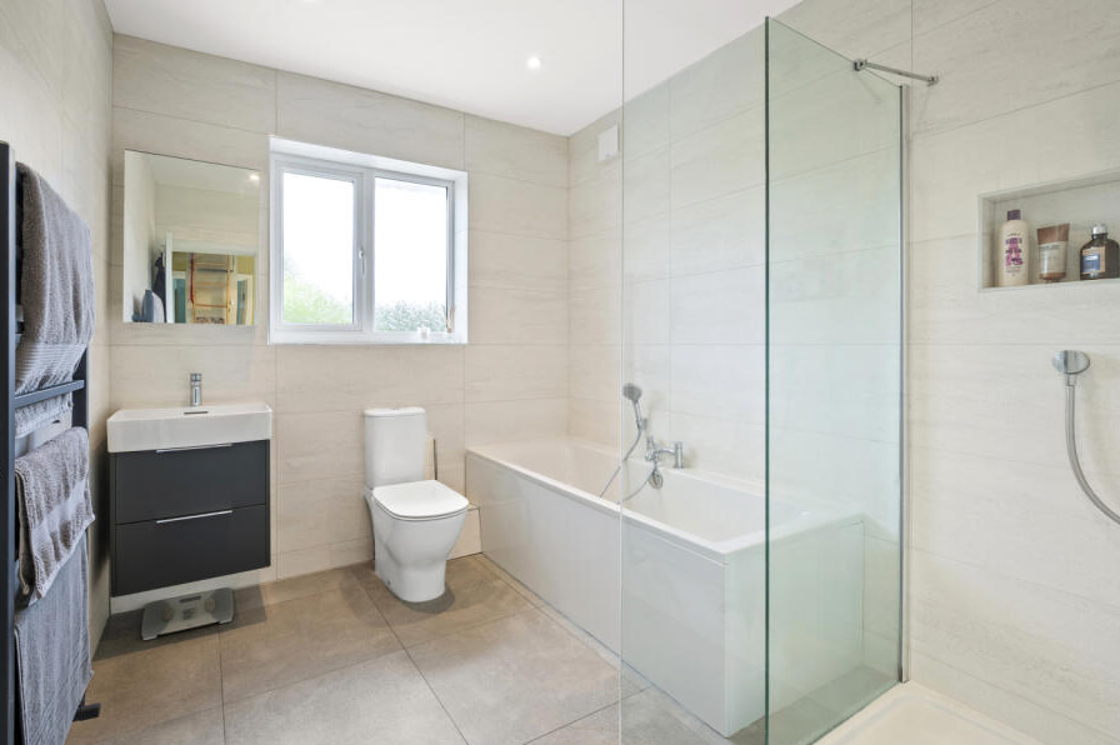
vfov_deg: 73.6
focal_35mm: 16
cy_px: 346
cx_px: 485
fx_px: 497
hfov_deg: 96.2
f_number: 16
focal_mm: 14
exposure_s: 1/2.5
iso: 200
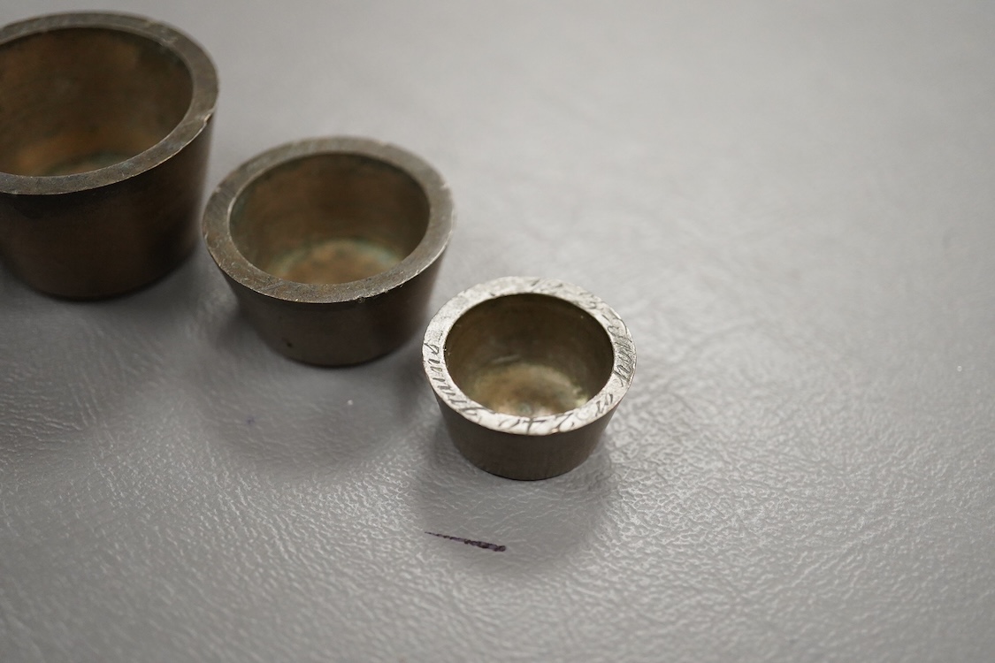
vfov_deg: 29.9
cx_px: 498
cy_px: 332
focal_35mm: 45
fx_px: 1244
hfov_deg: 43.6
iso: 2500
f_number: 3.5
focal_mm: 30
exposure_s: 1/400
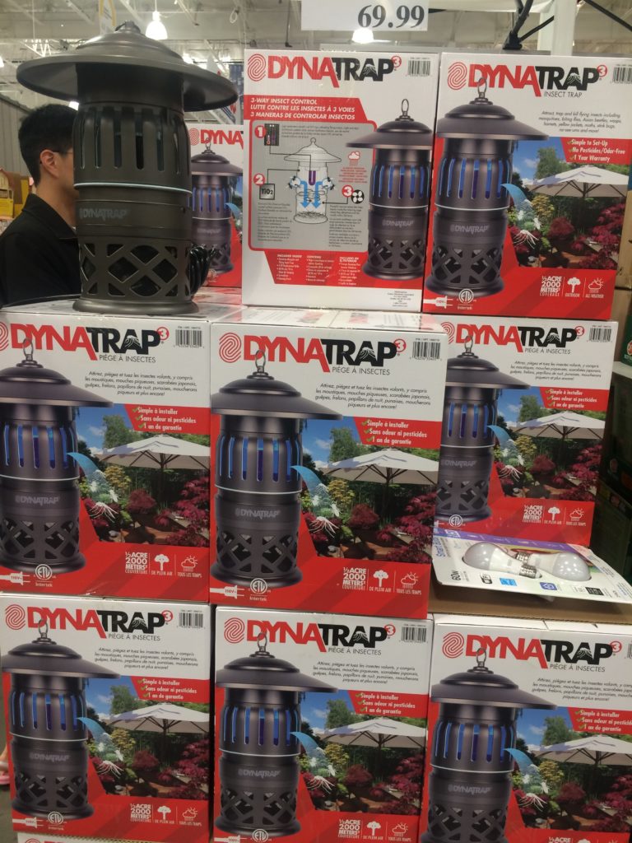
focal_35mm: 29
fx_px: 706
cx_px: 316
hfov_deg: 48.2
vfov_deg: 61.7
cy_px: 422
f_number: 2.2
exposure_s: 1/30
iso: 64
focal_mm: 4.15
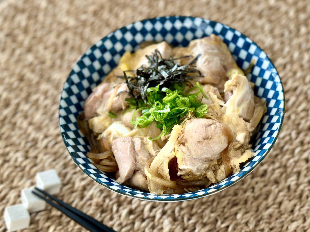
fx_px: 430
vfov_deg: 30.3
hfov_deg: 39.7
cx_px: 155
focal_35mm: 48
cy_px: 116
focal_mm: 6.86
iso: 125
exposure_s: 1/89
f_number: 1.78
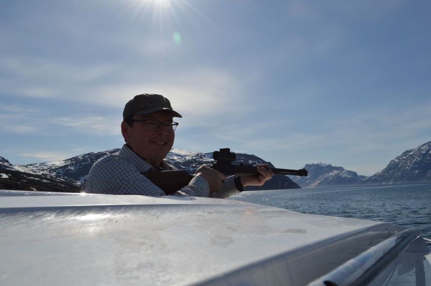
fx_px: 359
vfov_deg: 43.5
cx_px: 216
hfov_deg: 62.0
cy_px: 143
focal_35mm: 30
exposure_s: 1/1000
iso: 200
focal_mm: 20
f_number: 13
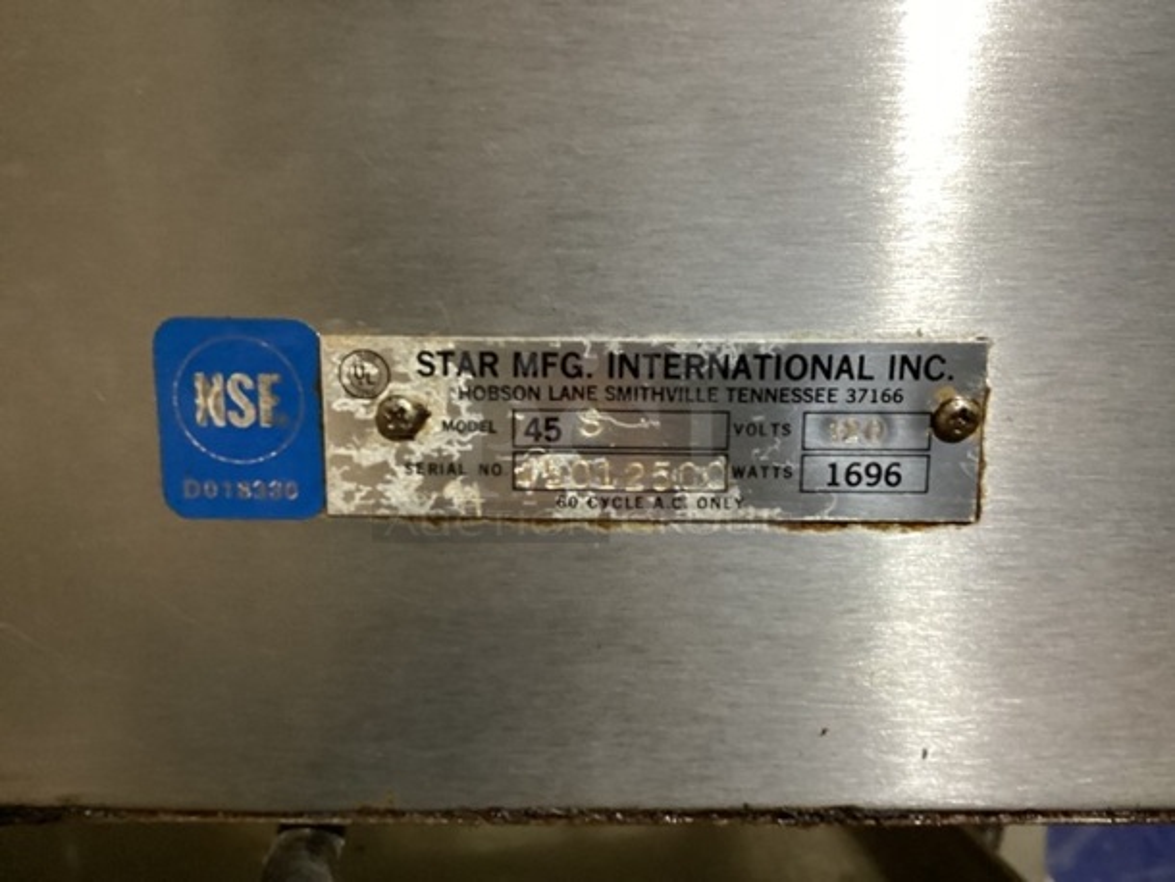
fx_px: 1053
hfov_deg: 58.3
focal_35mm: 31
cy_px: 441
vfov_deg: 45.5
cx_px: 588
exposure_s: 1/30
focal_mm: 3.3
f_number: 2.4
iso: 500
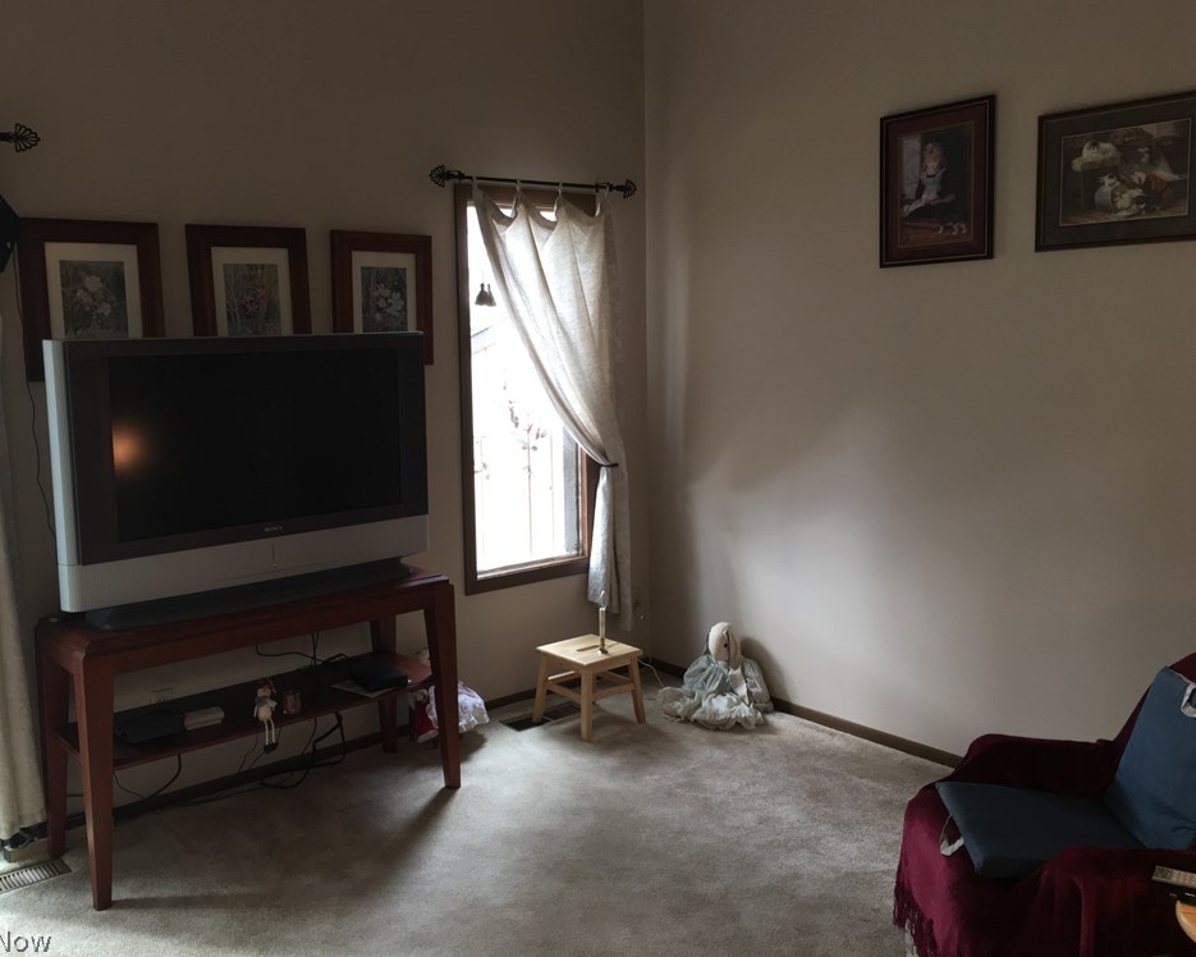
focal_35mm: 31
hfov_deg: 57.2
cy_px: 470
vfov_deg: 47.1
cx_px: 572
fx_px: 1097
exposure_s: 1/30
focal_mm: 4.15
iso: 50
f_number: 2.2
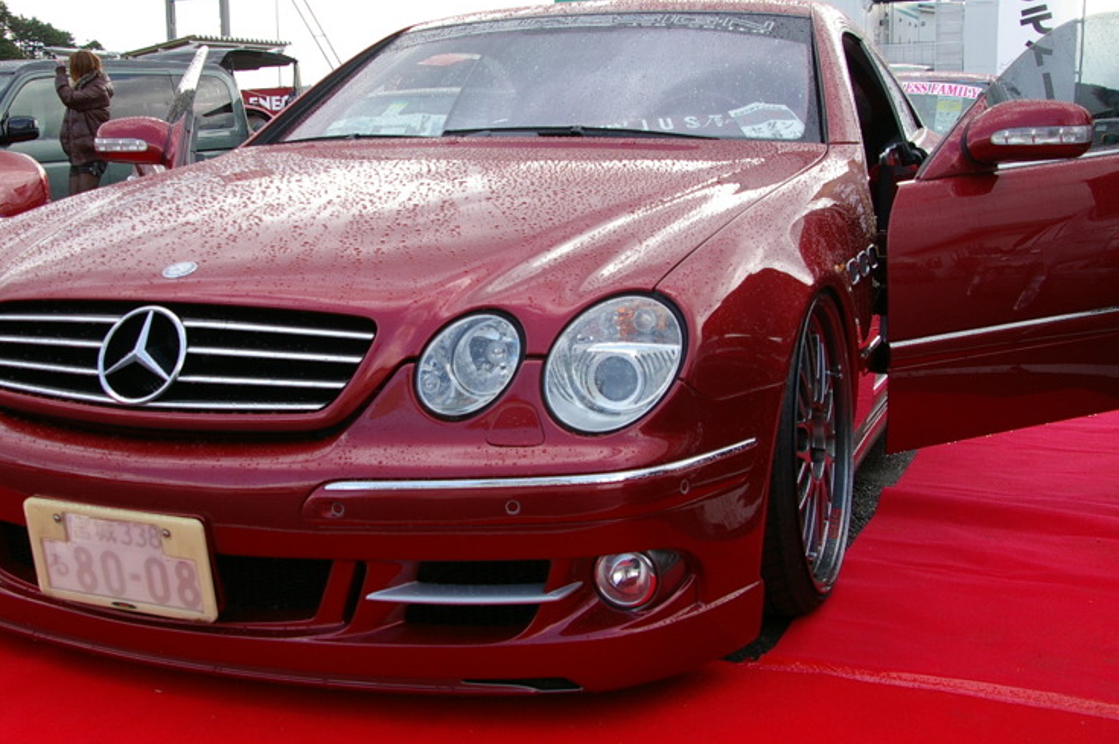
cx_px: 431
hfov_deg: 42.5
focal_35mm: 46
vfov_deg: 29.2
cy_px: 341
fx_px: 1429
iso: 200
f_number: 6.7
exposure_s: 1/180
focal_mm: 22
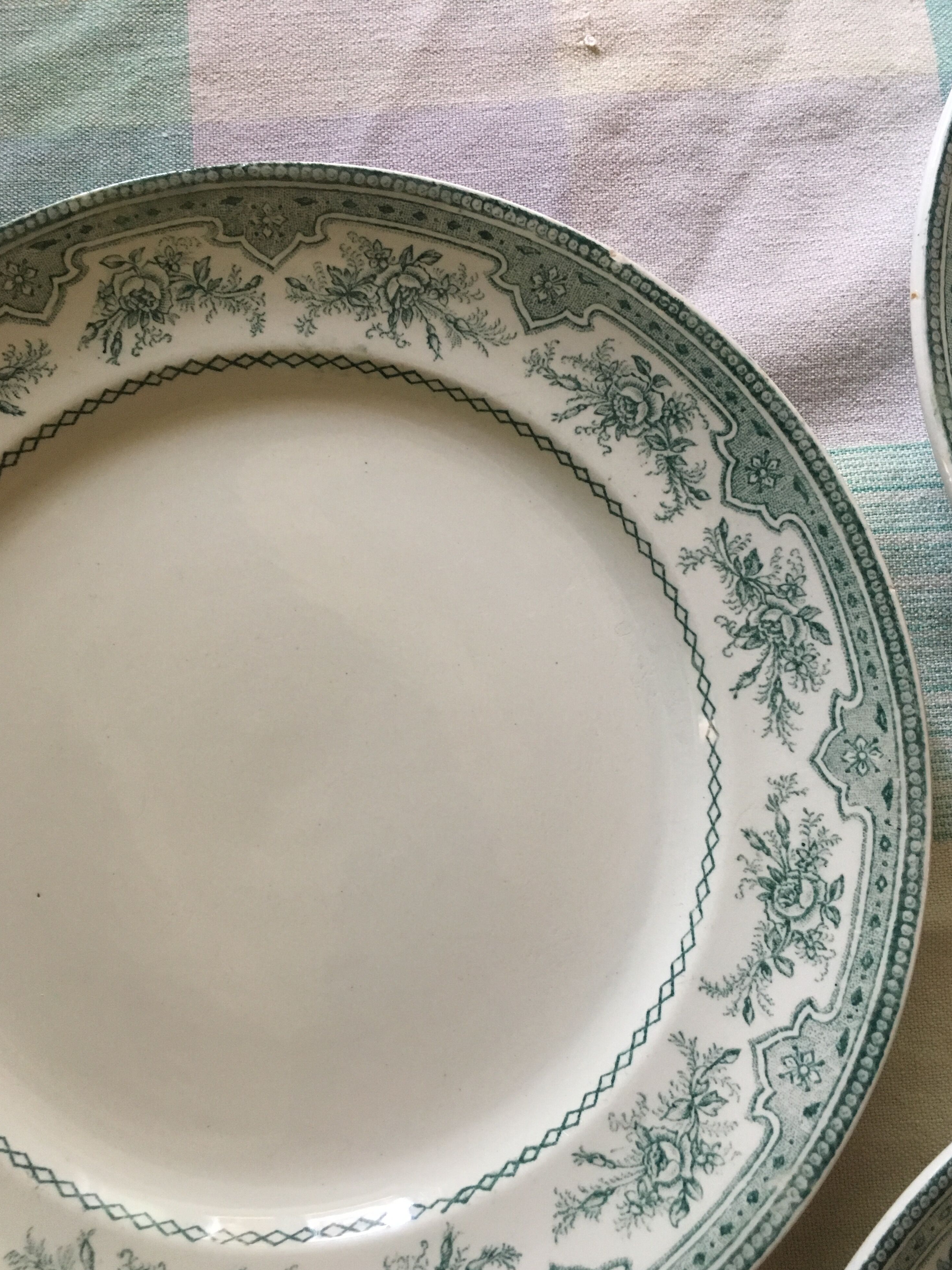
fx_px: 1100
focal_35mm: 30
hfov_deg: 46.8
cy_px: 657
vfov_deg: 60.0
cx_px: 476
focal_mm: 4.15
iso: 200
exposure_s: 1/33
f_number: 2.2
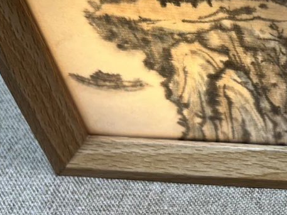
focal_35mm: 82
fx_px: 679
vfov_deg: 17.9
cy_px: 75
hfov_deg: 21.0
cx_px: 403
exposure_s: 1/100
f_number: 1.6
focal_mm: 5.1
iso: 50
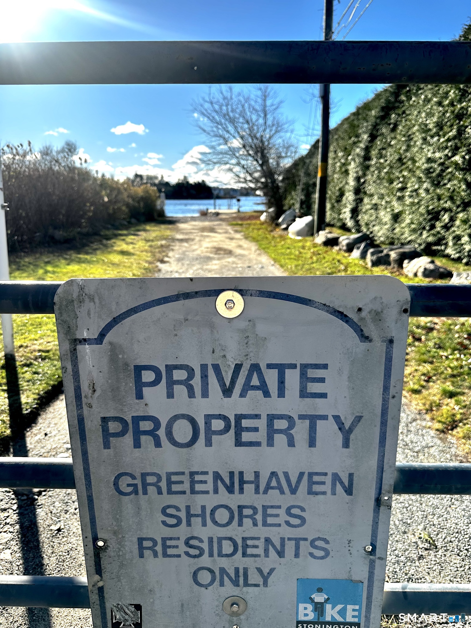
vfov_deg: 71.6
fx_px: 435
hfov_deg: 56.8
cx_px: 236
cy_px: 314
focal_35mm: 24
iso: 80
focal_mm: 6.86
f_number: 1.78
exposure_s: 1/3247
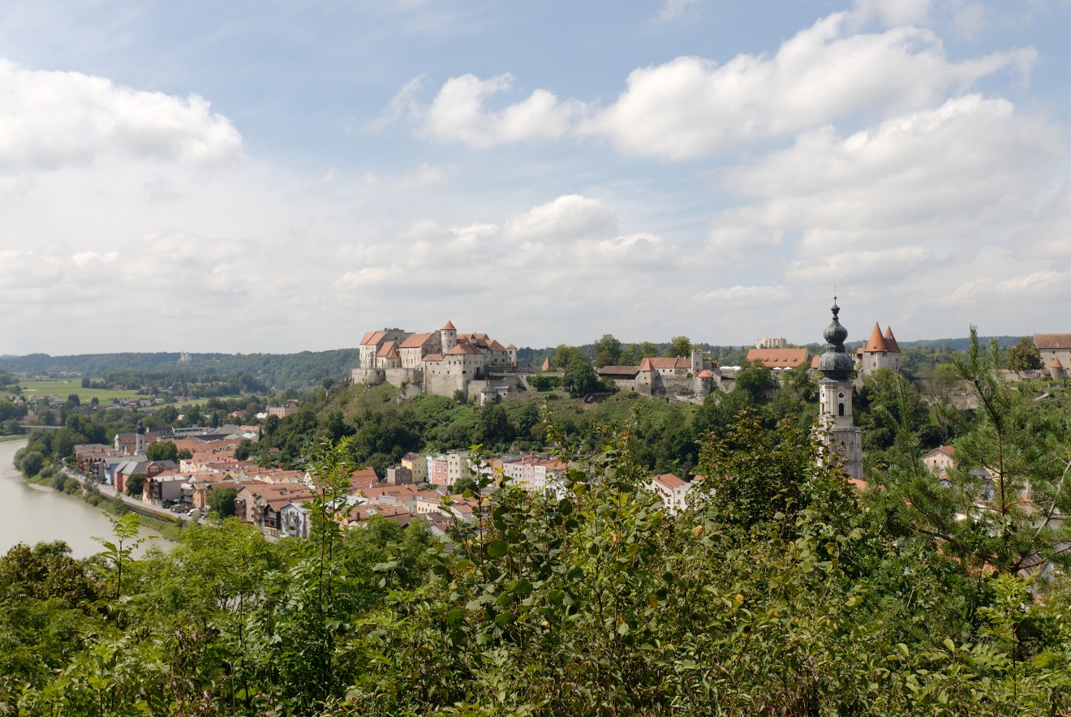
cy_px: 358
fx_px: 1072
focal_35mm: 36
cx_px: 536
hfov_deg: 53.1
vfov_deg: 37.0
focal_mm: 24
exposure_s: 1/250
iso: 100
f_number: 8
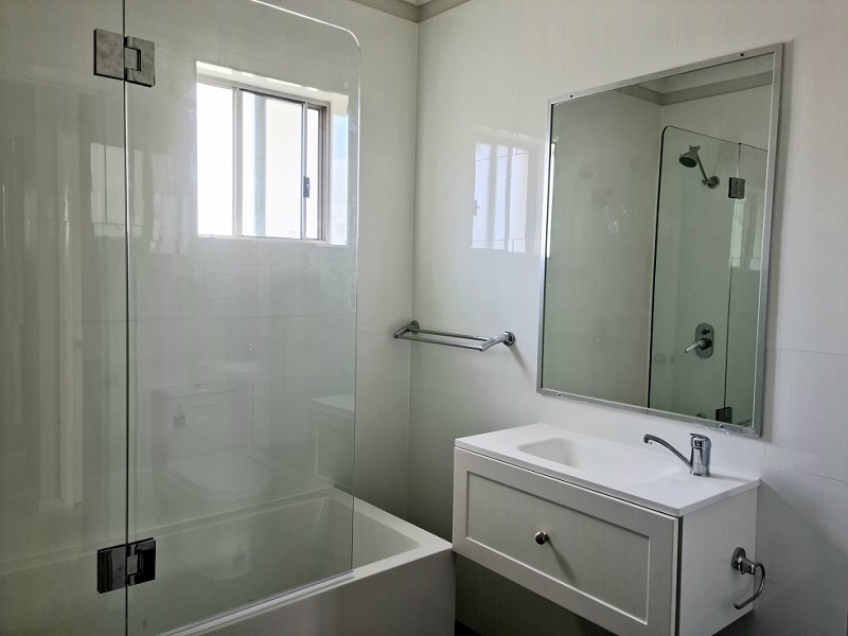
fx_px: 661
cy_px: 318
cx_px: 424
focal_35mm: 27
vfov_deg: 51.4
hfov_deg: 65.3
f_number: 2
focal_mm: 5.9
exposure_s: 1/50
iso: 64
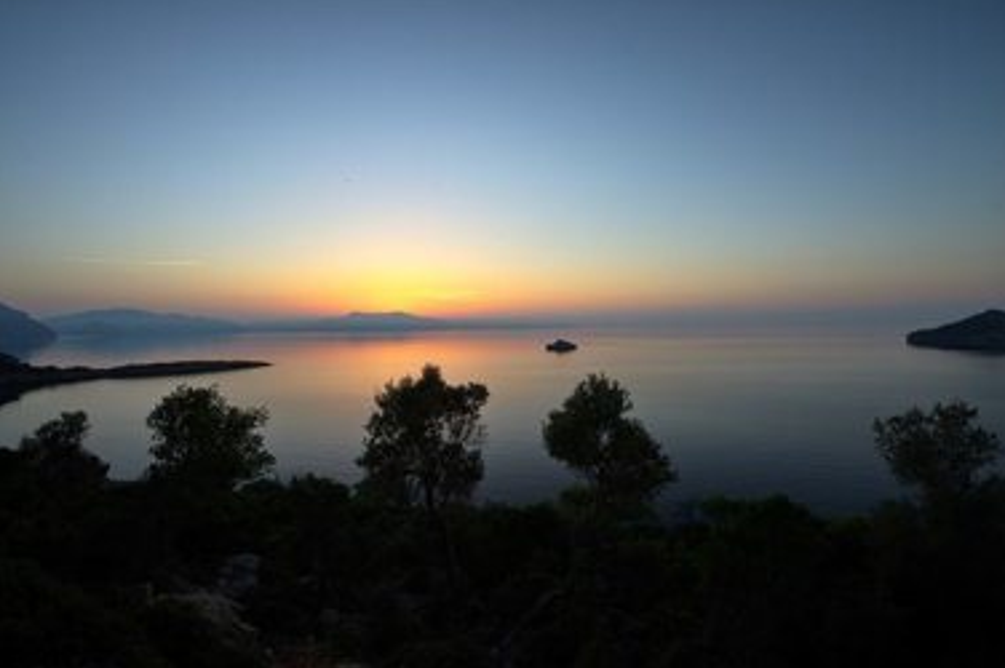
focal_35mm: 17
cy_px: 345
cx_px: 489
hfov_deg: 93.3
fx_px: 474
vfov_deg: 70.3
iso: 200
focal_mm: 16
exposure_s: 1/40
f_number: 9
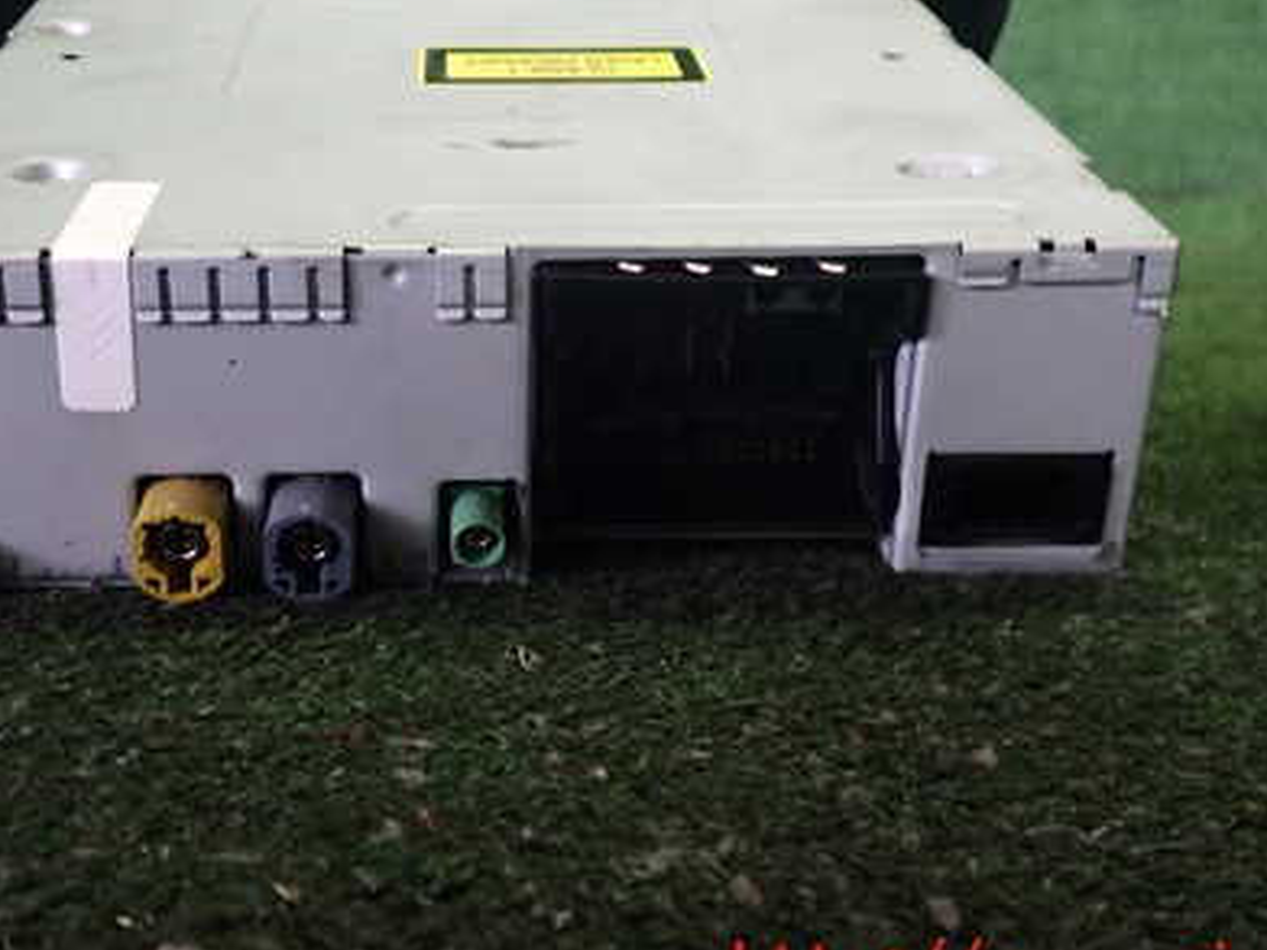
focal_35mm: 46
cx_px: 493
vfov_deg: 31.2
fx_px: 1683
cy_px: 285
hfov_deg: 41.0
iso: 500
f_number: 2.3
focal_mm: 5.4
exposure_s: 1/60
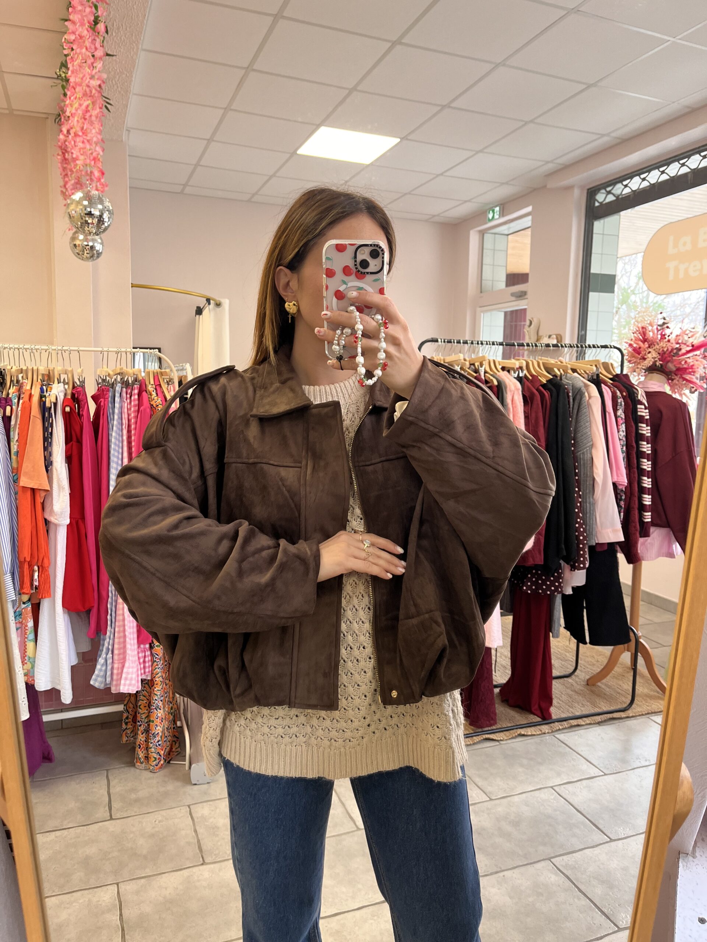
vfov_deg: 67.3
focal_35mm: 26
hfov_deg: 53.1
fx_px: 708
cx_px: 354
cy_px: 471
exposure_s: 1/108
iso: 125
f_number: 1.6
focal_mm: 5.1
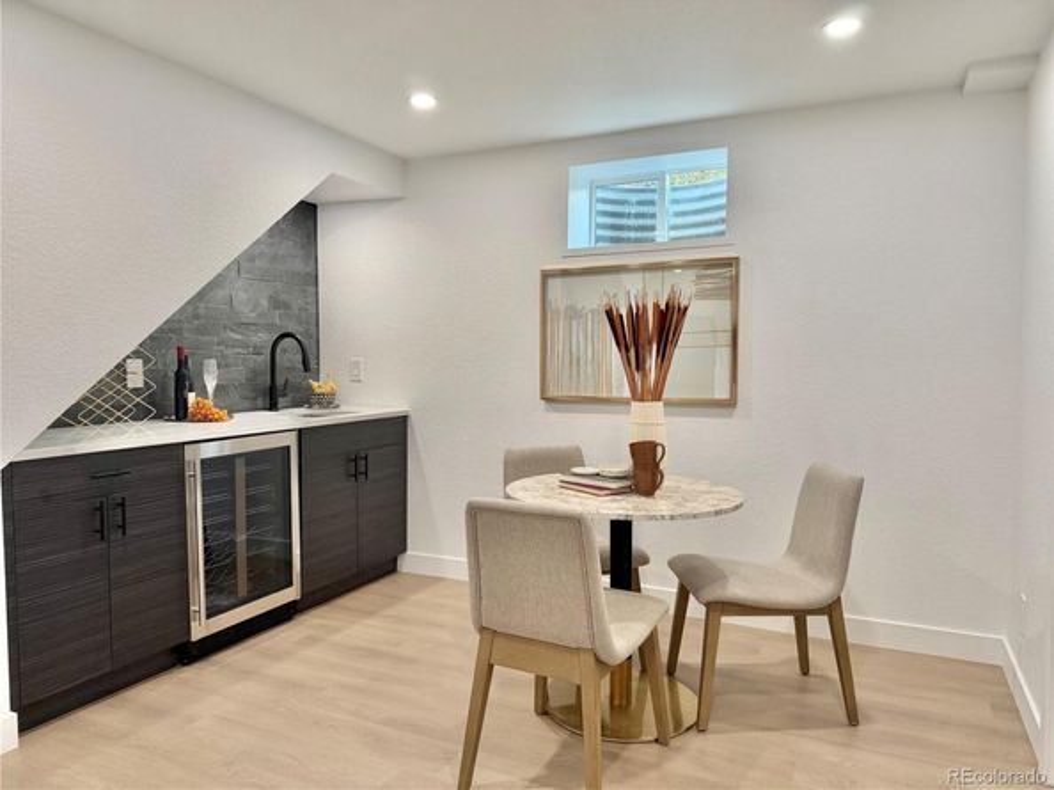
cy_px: 395
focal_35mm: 24
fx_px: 730
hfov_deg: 71.6
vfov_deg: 56.8
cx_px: 527
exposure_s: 1/120
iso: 160
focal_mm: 6.76
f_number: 1.78
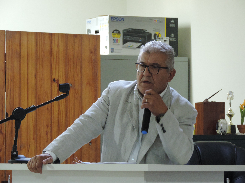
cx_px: 122
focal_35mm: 250
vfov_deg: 5.9
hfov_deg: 7.9
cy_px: 92
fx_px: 1769
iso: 800
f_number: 4.7
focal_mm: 44.5
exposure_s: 1/13
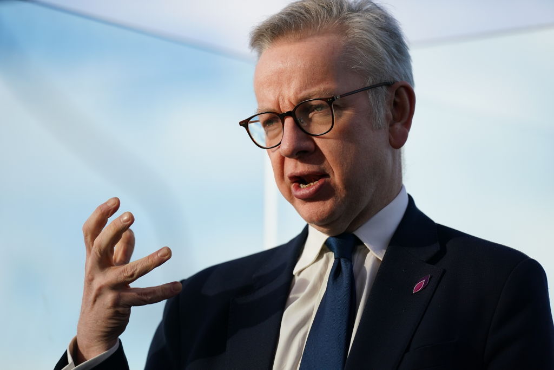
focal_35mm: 200
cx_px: 277
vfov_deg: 6.9
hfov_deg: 10.3
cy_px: 185
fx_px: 3078
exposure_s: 1/4000
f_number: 2.8
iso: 400
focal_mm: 200
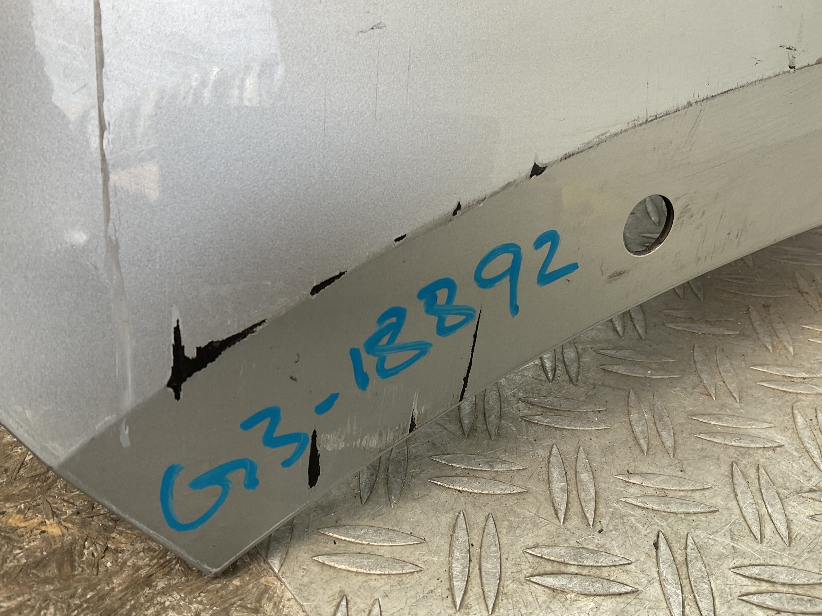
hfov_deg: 60.0
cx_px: 422
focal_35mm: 30
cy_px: 299
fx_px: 712
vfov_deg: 46.8
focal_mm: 3
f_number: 1.8
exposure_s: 1/100
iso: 16
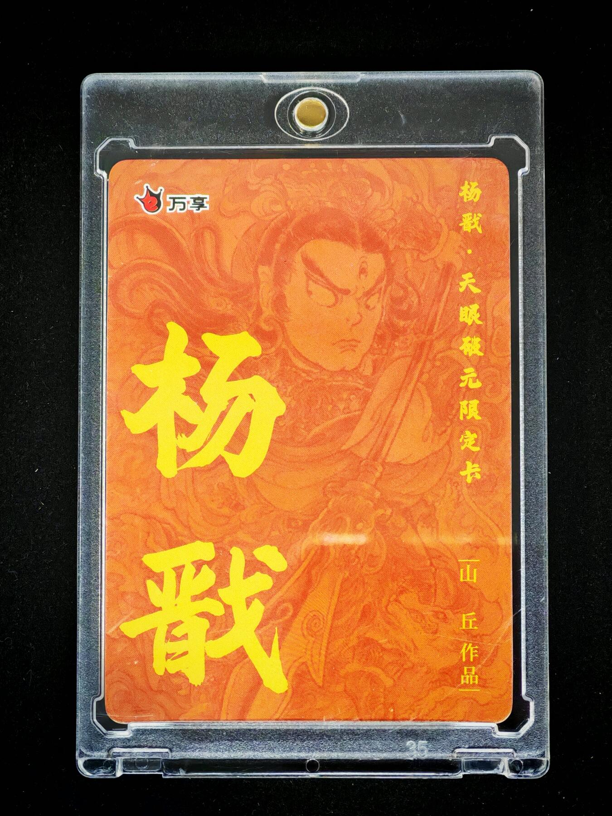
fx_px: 2475
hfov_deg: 14.1
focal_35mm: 105
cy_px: 408
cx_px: 306
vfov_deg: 18.7
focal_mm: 8.67
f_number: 2.4
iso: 500
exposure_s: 1/25
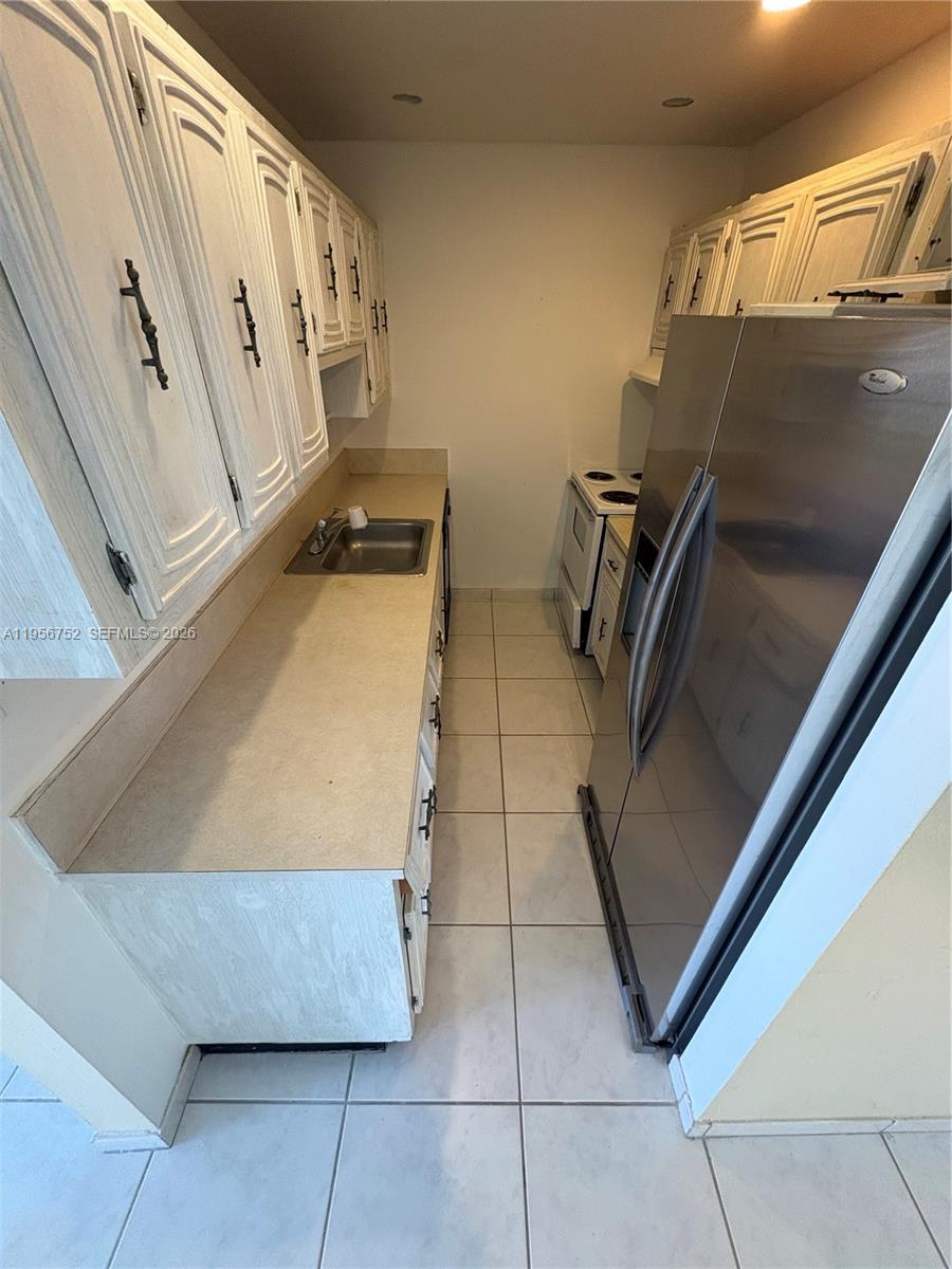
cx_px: 476
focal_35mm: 14
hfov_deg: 85.7
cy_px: 634
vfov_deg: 102.1
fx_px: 513
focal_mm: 2.22
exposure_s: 1/60
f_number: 2.2
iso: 320
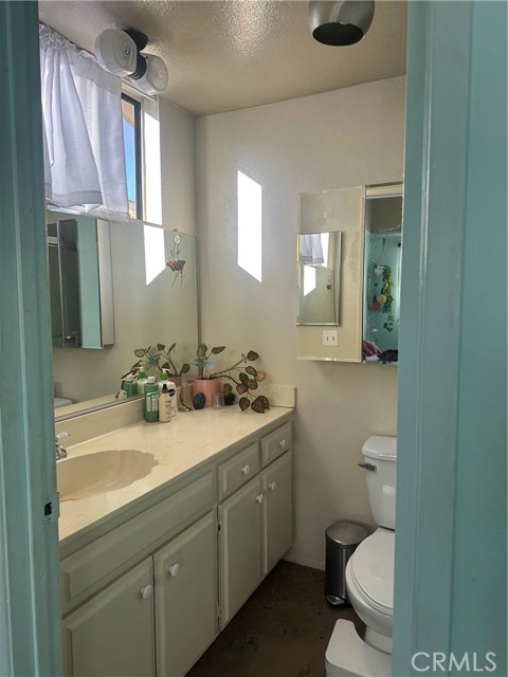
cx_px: 254
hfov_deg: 56.8
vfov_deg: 71.6
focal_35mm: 24
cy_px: 338
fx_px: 470
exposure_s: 1/241
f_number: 1.78
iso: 64
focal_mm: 6.86
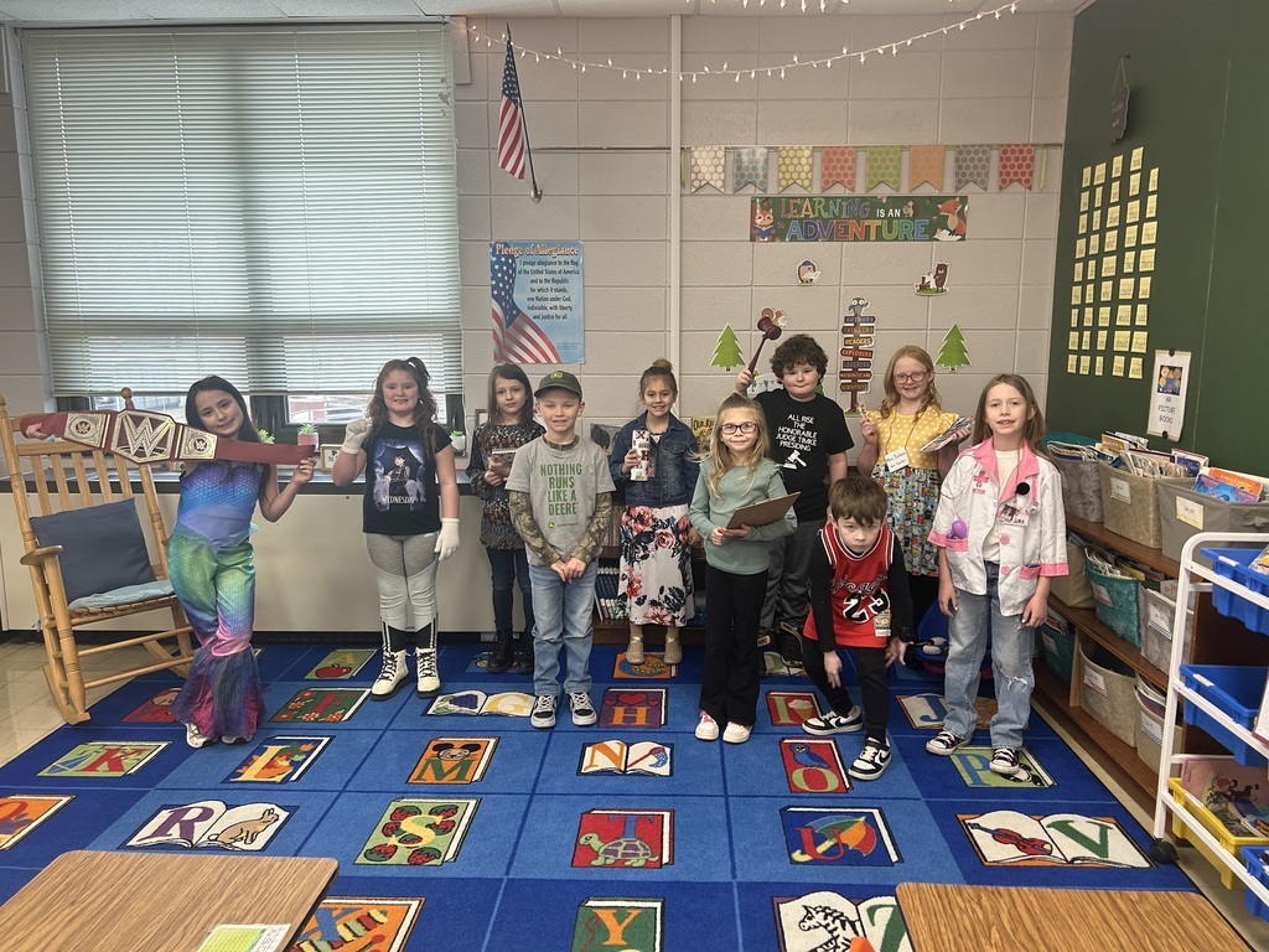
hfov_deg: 67.3
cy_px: 476
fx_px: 953
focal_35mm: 26
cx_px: 634
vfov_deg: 53.1
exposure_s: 1/120
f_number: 1.5
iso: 125
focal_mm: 5.7
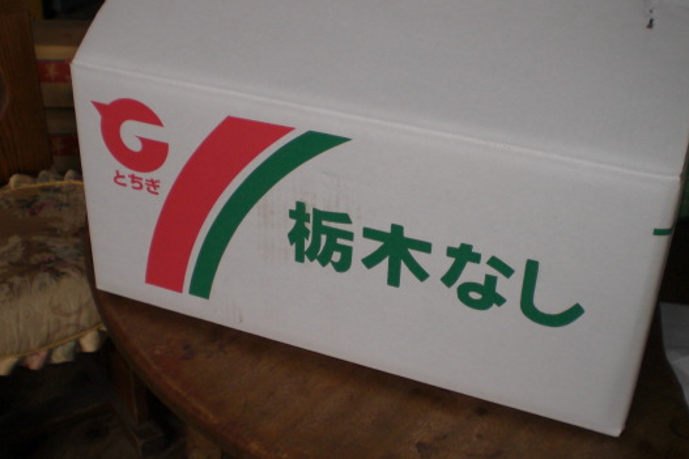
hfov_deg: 41.1
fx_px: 918
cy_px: 224
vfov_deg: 28.1
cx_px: 387
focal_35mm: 48
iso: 100
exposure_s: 1/30
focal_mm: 6.3
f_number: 3.1
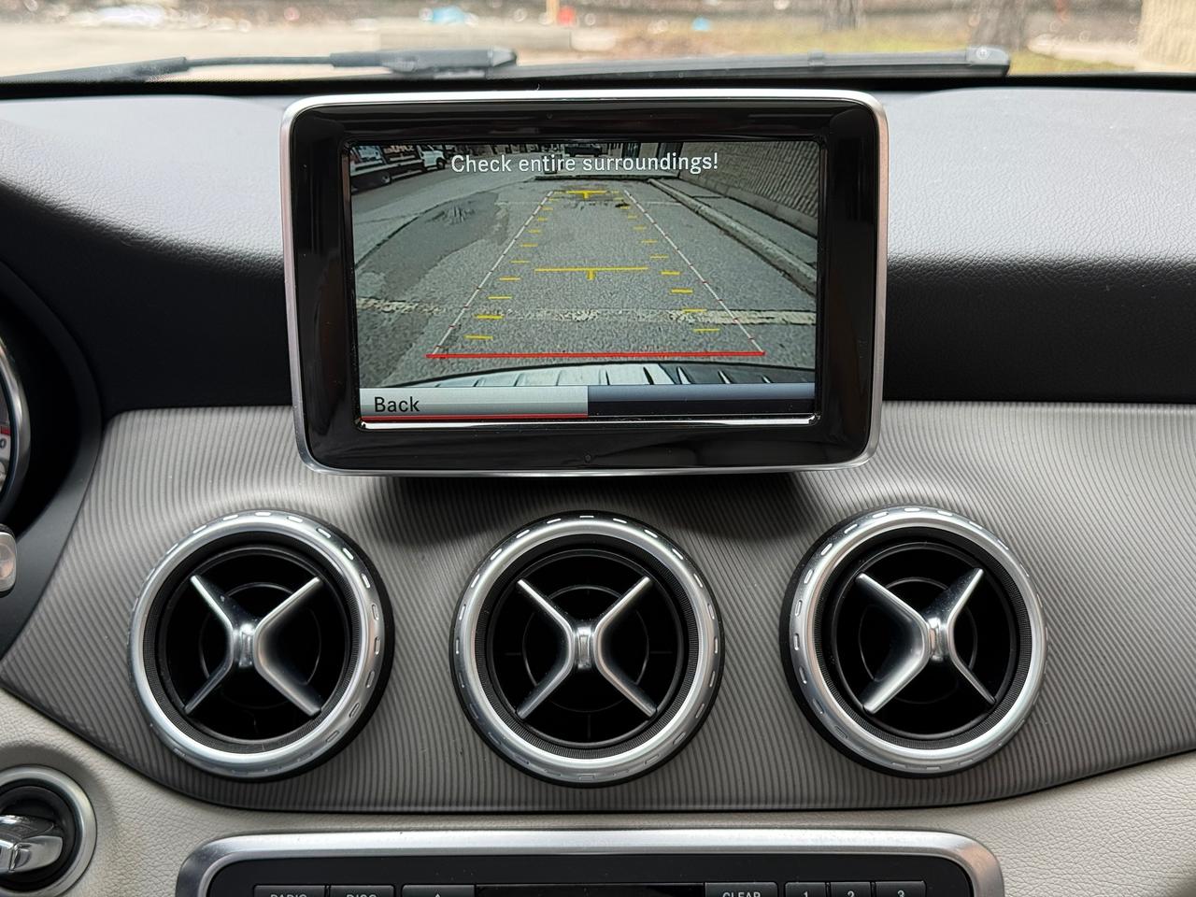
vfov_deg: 30.3
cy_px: 448
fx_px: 1658
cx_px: 598
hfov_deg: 39.7
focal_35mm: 48
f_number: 1.78
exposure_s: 1/272
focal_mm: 6.76
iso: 100
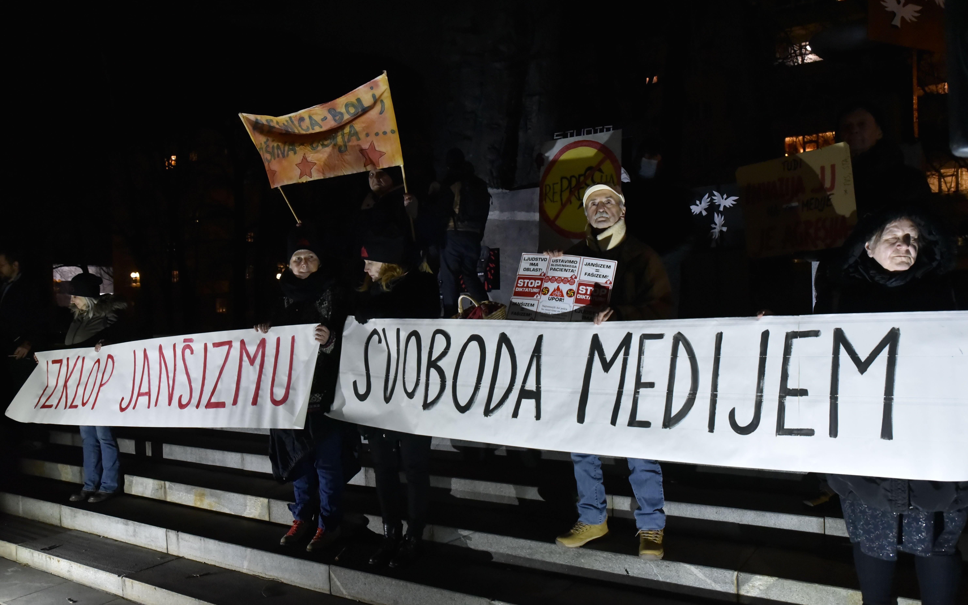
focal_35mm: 30
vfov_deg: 41.8
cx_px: 488
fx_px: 791
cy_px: 318
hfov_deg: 62.9
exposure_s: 1/100
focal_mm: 29
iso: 3200
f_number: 4
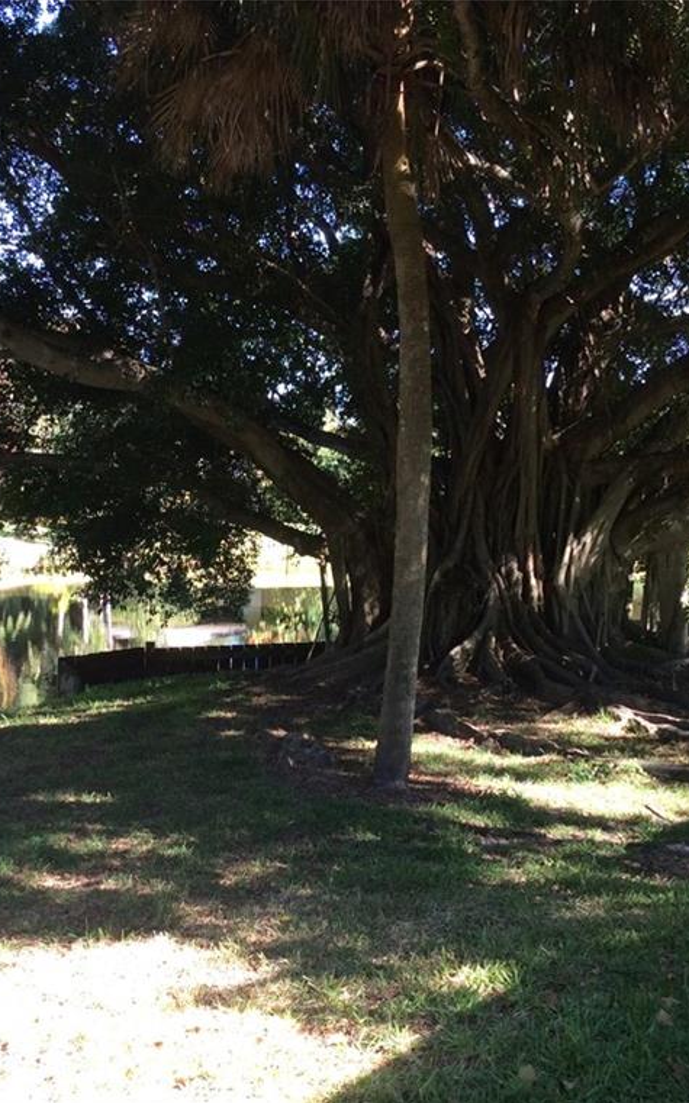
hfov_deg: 27.2
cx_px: 232
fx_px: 1413
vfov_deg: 42.7
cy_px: 552
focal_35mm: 47
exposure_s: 1/120
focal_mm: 3.3
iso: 40
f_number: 2.4
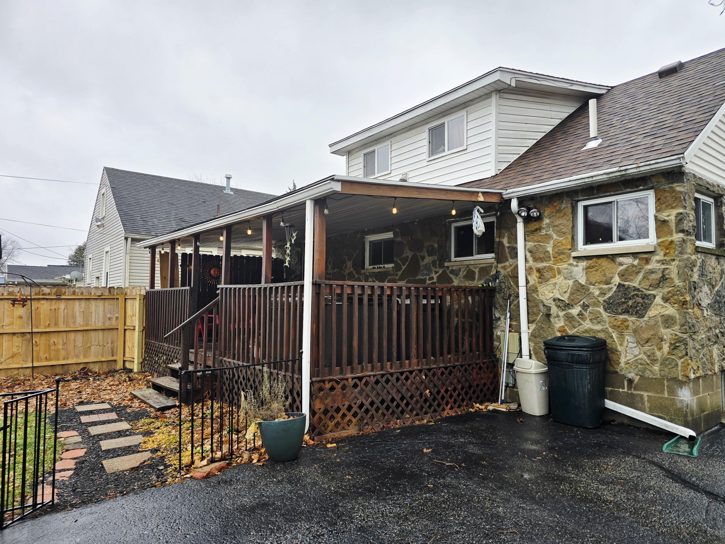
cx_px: 362
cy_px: 272
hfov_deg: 73.9
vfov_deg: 58.9
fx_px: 482
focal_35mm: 23
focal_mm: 6.3
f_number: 1.7
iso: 20
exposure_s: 1/120
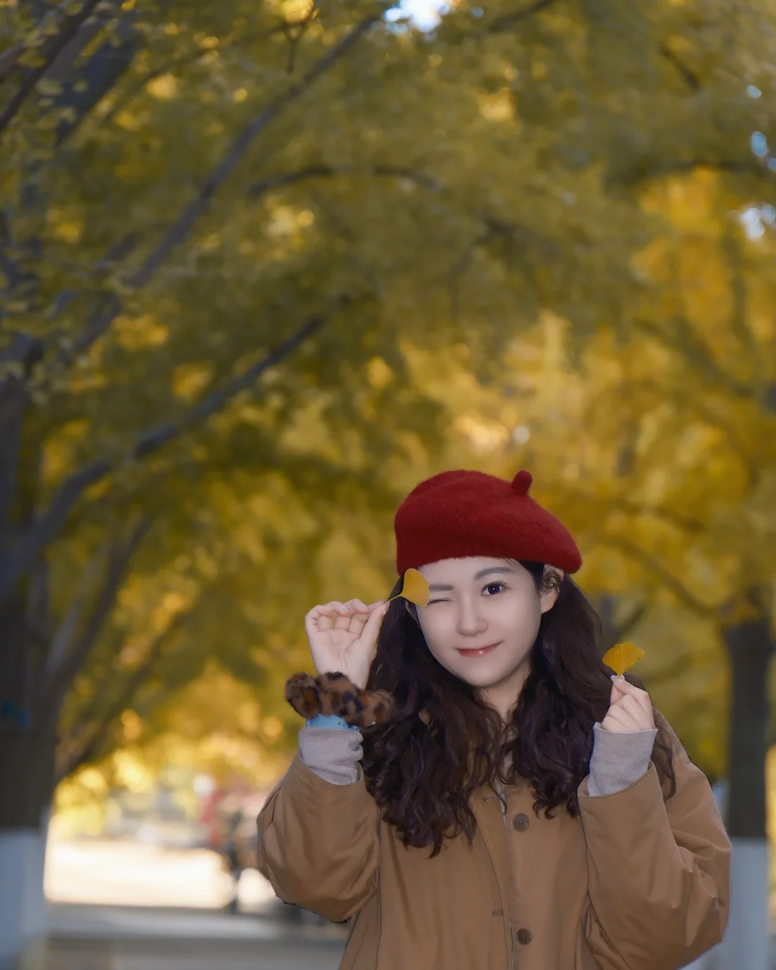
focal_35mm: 119
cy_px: 571
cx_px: 390
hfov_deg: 13.0
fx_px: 3416
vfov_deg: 16.1
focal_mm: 70
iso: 320
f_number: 2.8
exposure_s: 1/100
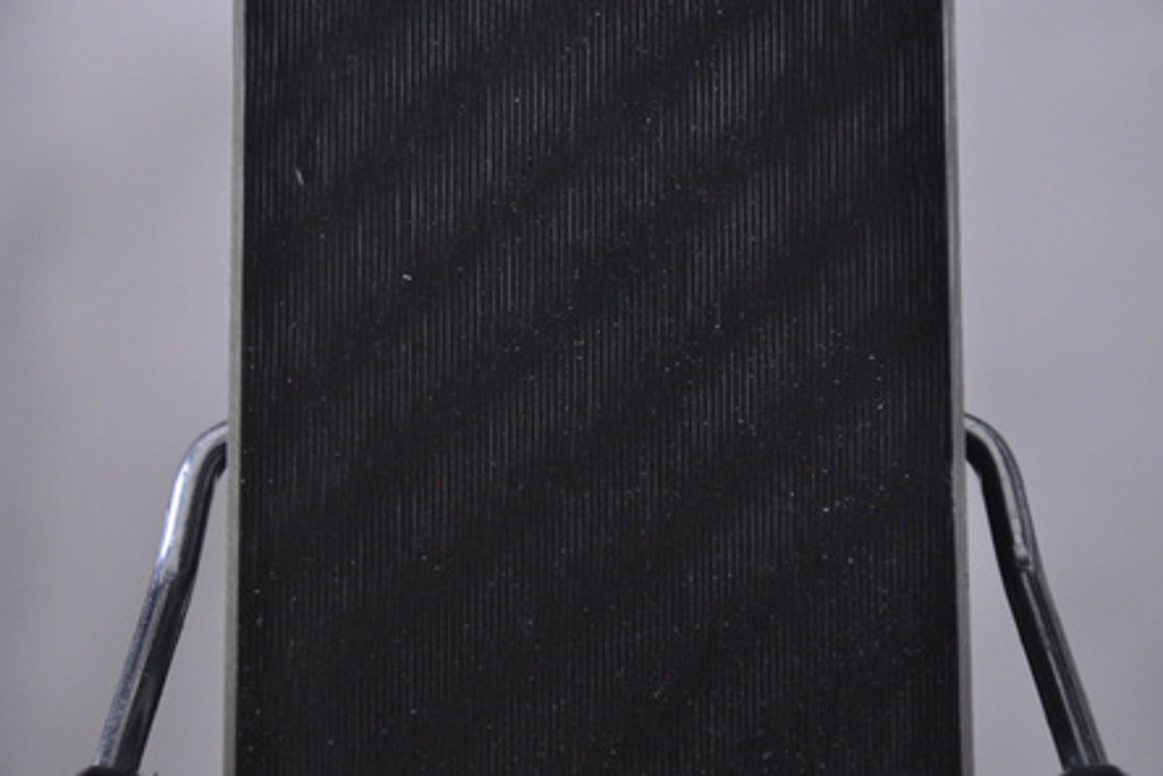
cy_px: 387
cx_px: 582
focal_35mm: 160
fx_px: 5153
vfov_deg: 8.6
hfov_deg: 12.9
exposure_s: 1/125
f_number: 9.5
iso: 3200
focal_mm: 105
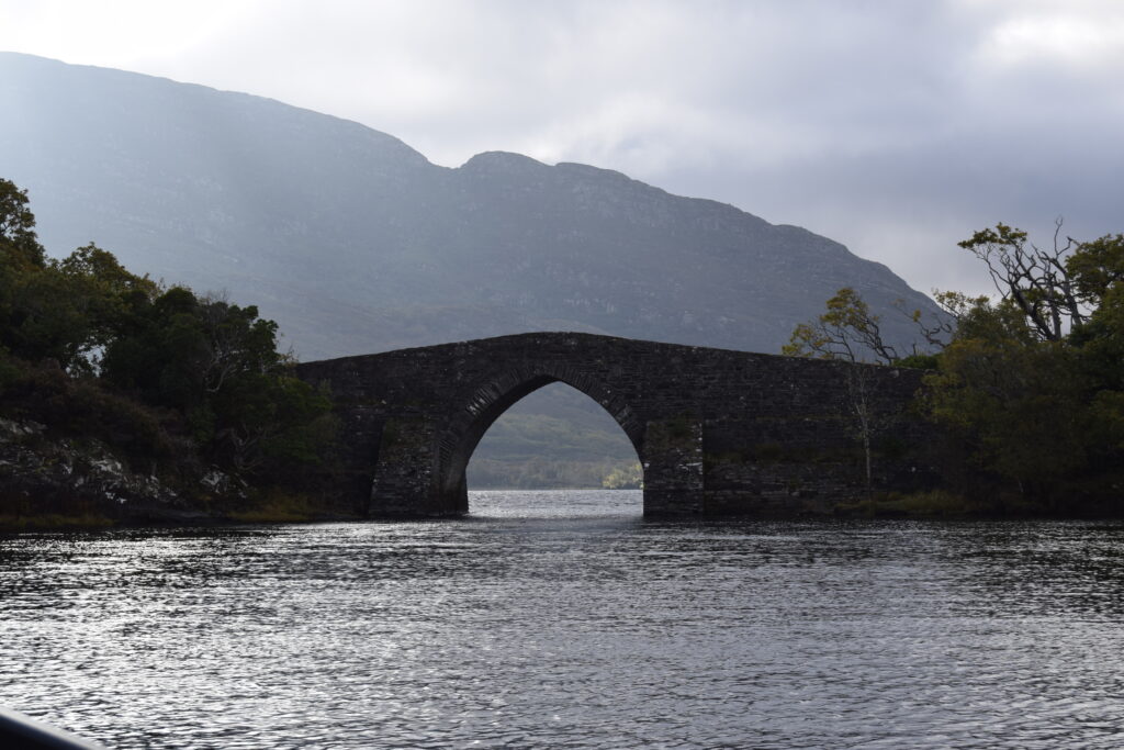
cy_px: 375
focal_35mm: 72
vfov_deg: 18.9
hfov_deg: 28.1
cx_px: 562
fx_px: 2248
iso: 200
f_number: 9
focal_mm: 48
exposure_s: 1/320
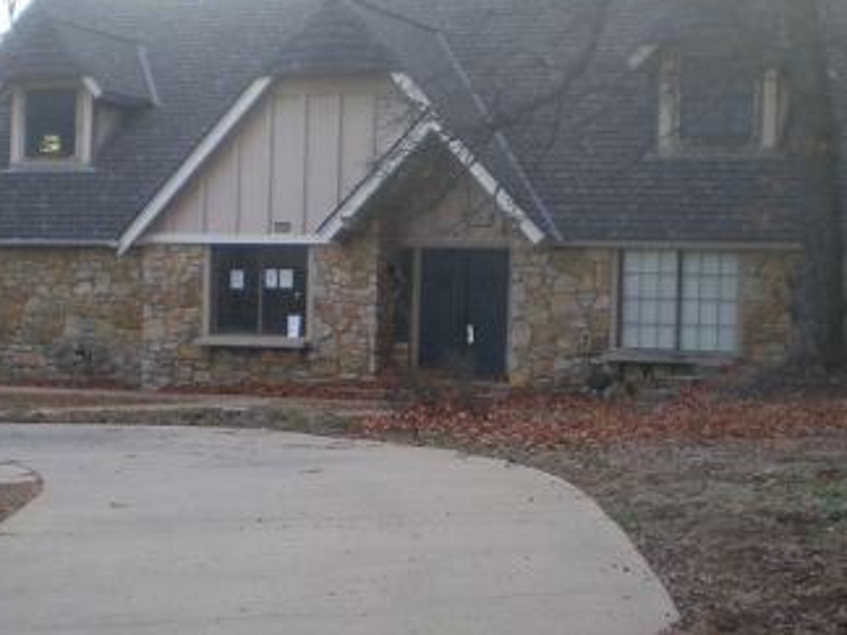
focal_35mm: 75
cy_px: 387
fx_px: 1835
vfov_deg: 19.6
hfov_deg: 26.0
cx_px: 387
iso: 89
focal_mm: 6.3
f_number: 3.1
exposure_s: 1/74.7
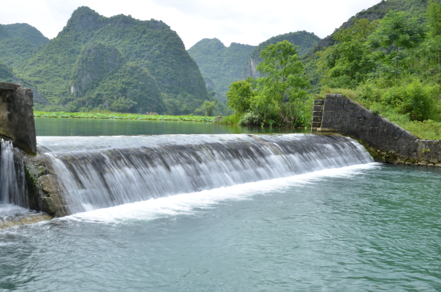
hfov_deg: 51.4
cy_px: 146
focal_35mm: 38
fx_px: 458
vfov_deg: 35.3
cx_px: 220
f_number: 25
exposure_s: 1/10
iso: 100
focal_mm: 25
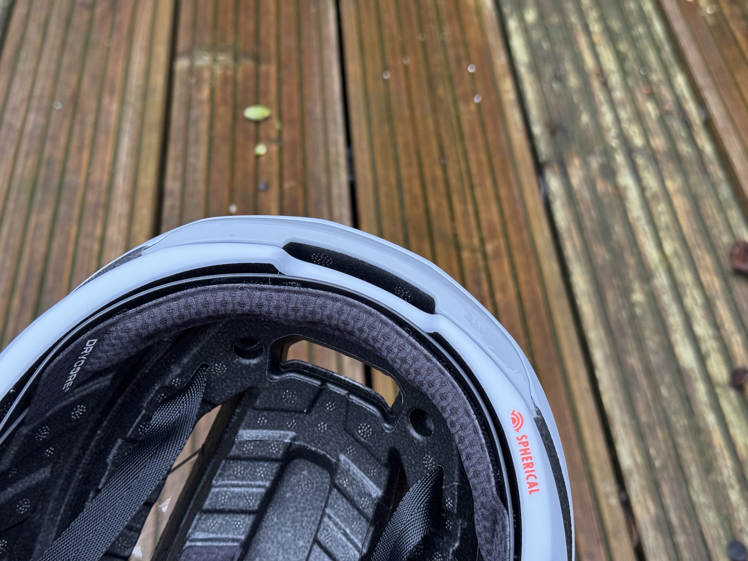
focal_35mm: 48
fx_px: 1037
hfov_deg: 39.7
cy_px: 280
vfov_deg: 30.3
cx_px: 374
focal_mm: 6.76
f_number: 1.78
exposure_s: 1/60
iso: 250
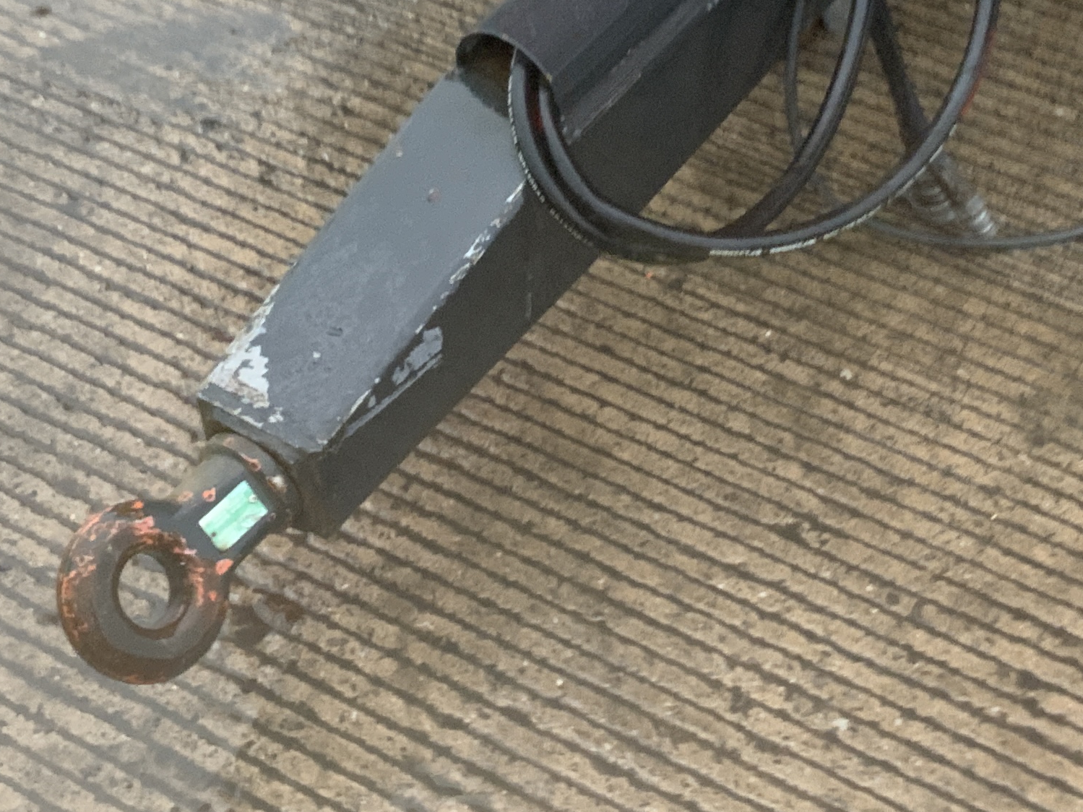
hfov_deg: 25.0
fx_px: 2440
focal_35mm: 78
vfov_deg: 18.8
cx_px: 581
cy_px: 225
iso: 64
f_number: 1.8
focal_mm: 3
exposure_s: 1/66
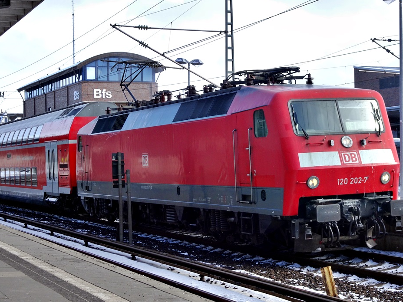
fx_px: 873
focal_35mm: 75
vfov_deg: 19.6
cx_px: 198
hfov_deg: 26.0
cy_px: 163
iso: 80
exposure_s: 1/250
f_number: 4.5
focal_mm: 11.66
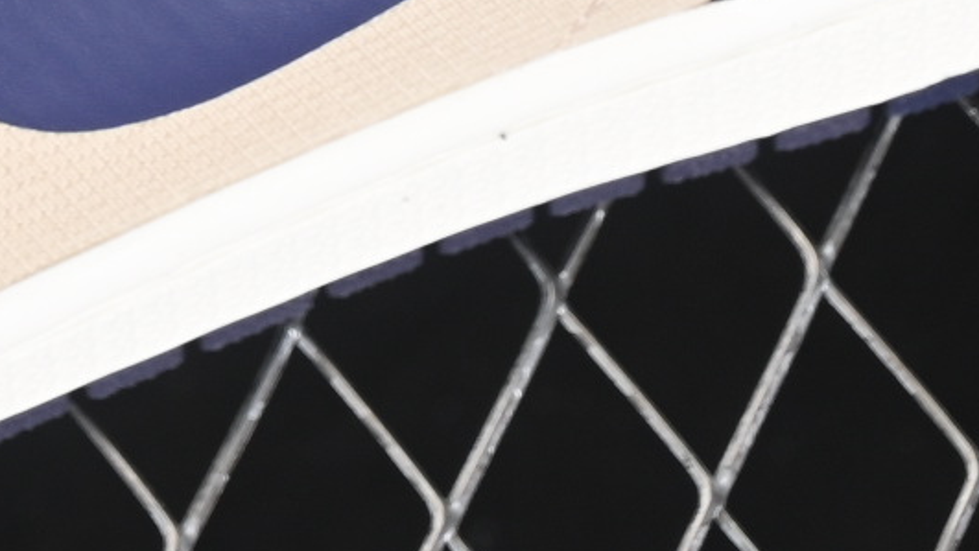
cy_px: -912
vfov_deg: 2.9
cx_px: -277
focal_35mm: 412
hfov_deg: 5.2
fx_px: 10698
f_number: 6.3
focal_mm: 50
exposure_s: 1/60
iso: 160
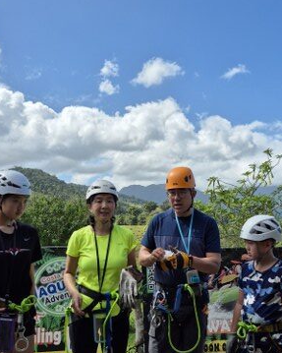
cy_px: 185
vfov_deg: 45.8
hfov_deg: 37.3
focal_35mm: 40
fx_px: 417
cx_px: 147
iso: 25
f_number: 1.8
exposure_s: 1/2208
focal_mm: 5.4
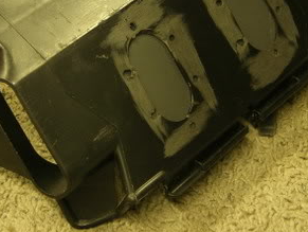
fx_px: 1194
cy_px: 15
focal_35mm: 134
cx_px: 131
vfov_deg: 11.0
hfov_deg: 14.7
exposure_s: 1/4.6
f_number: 3.5
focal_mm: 12.7
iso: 91
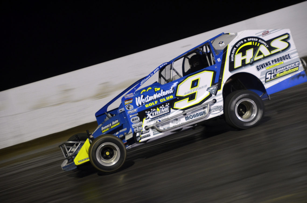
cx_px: 154
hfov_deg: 14.4
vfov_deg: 9.6
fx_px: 1213
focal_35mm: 142
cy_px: 102
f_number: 5.3
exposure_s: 1/125
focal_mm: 95
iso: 800
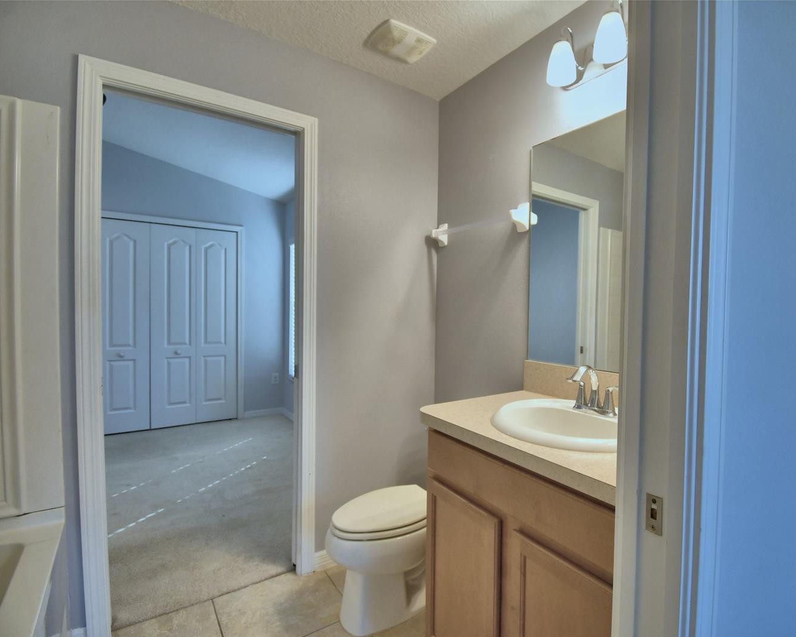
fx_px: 400
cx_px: 478
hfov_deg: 88.5
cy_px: 320
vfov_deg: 77.0
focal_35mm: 17
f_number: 4.5
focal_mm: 10
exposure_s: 1/125
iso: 400
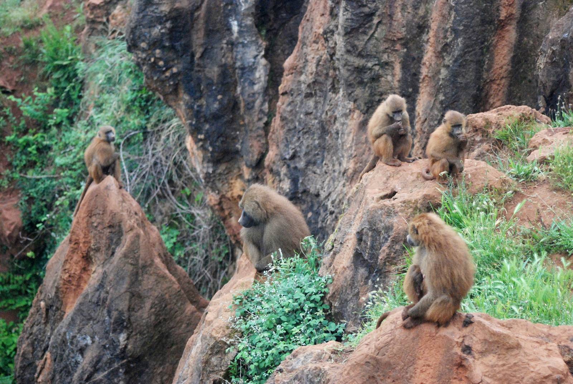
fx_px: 2868
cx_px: 286
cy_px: 192
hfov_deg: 11.4
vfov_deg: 7.7
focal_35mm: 180
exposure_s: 1/160
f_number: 4.2
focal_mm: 120
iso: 1600
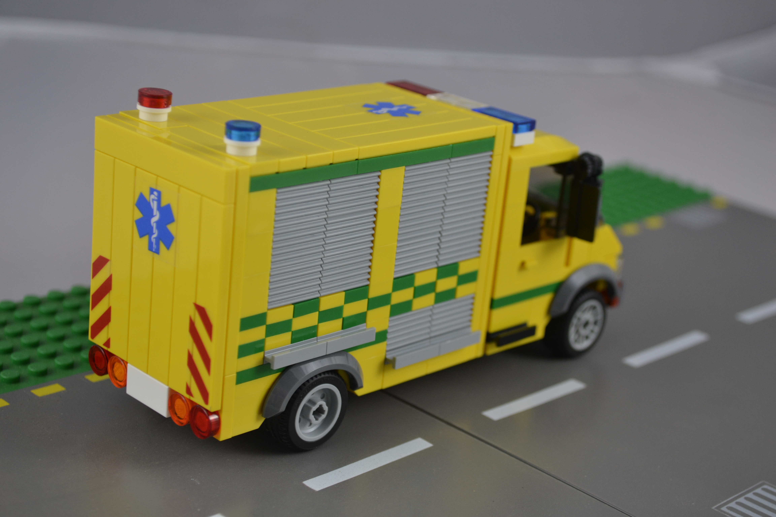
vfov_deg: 20.6
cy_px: 258
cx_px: 388
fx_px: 1423
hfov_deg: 30.5
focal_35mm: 66
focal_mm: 44
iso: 400
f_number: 5.3
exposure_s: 1/40
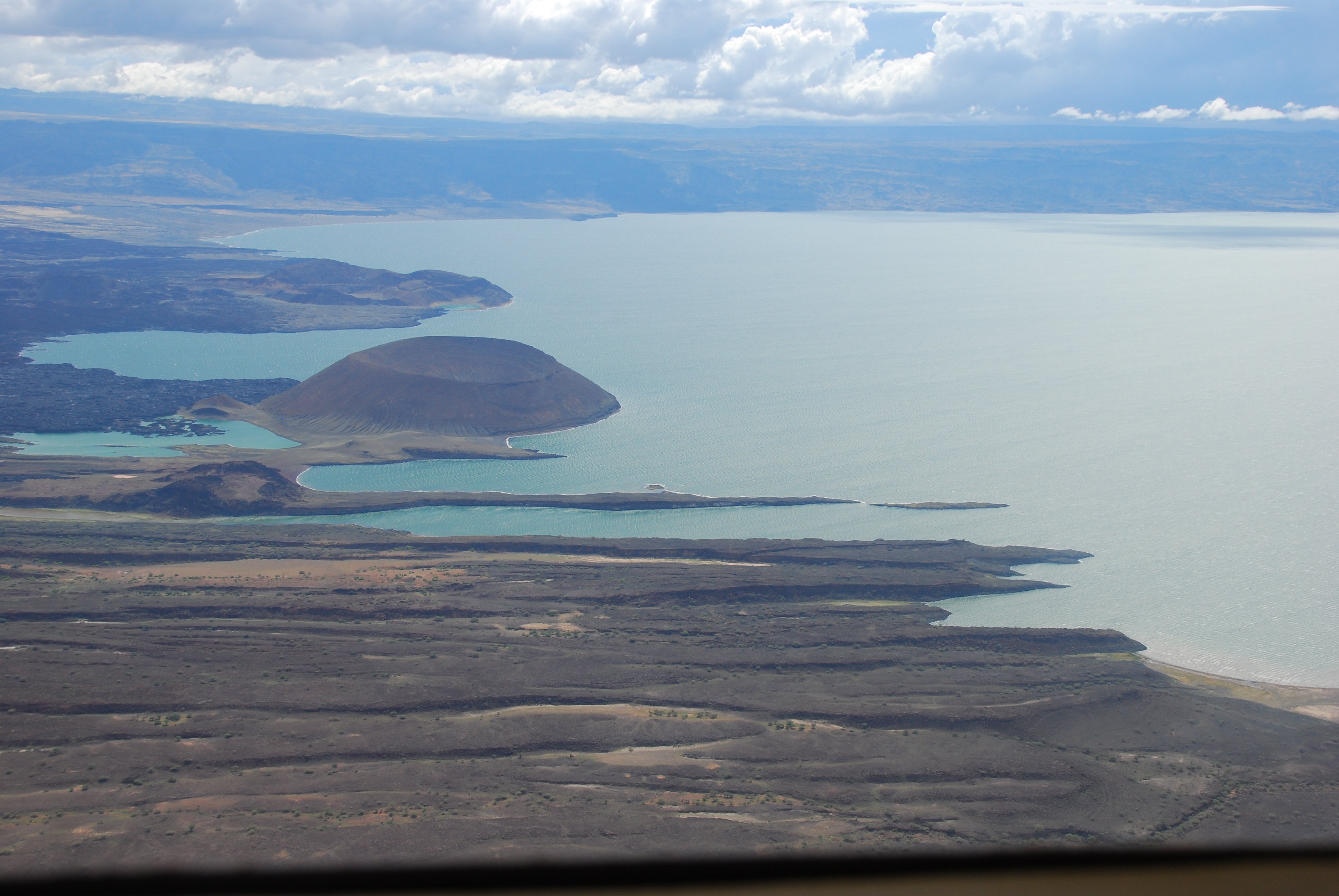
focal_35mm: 46
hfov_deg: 42.3
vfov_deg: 29.0
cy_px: 448
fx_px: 1732
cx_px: 670
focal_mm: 31
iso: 200
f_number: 10
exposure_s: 1/320
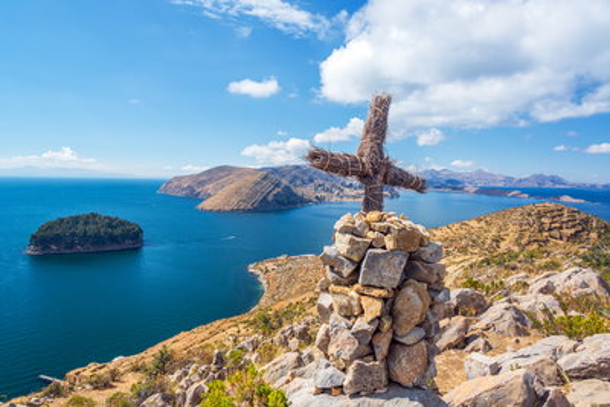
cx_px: 305
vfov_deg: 46.4
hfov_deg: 65.5
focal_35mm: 28
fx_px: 475
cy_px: 204
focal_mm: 28
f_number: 8
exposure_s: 1/200
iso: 220
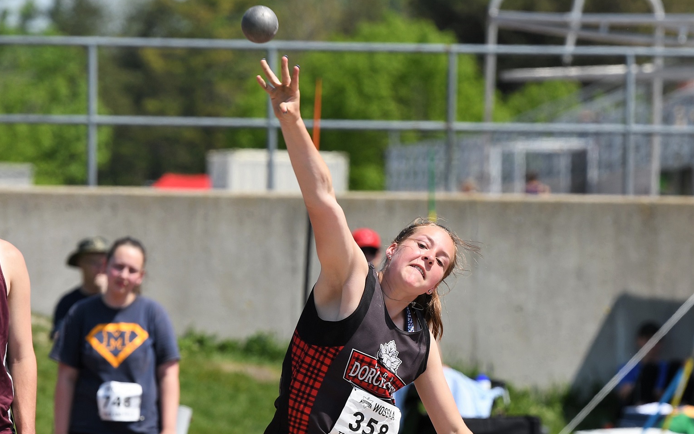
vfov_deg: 4.6
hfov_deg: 7.4
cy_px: 228
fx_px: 5363
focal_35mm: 284
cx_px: 347
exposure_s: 1/1000
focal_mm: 185
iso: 125
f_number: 5
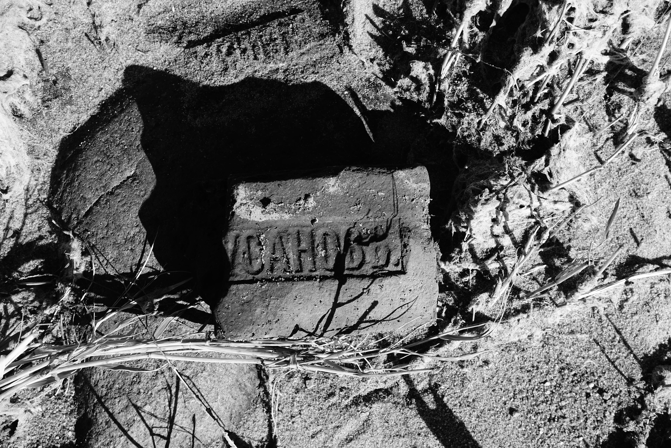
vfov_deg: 28.1
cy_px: 224
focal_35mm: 48
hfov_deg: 41.1
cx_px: 336
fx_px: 895
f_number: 4
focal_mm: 17.49
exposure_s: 1/640
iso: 125
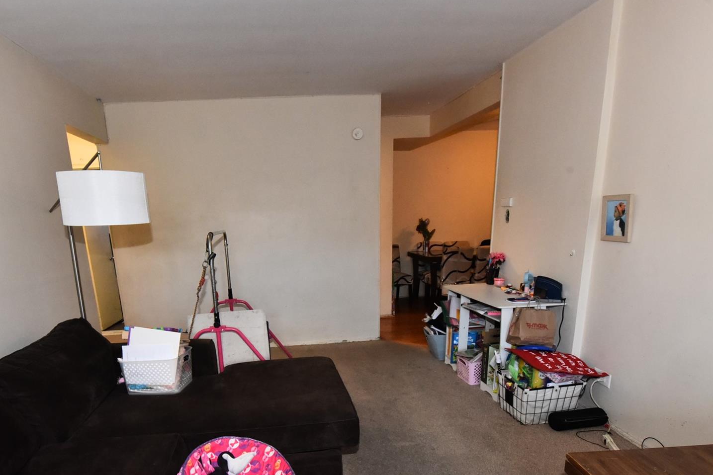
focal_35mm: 20
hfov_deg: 83.4
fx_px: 396
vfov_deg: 60.1
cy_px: 326
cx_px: 302
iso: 3200
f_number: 9
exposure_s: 1/60
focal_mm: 14
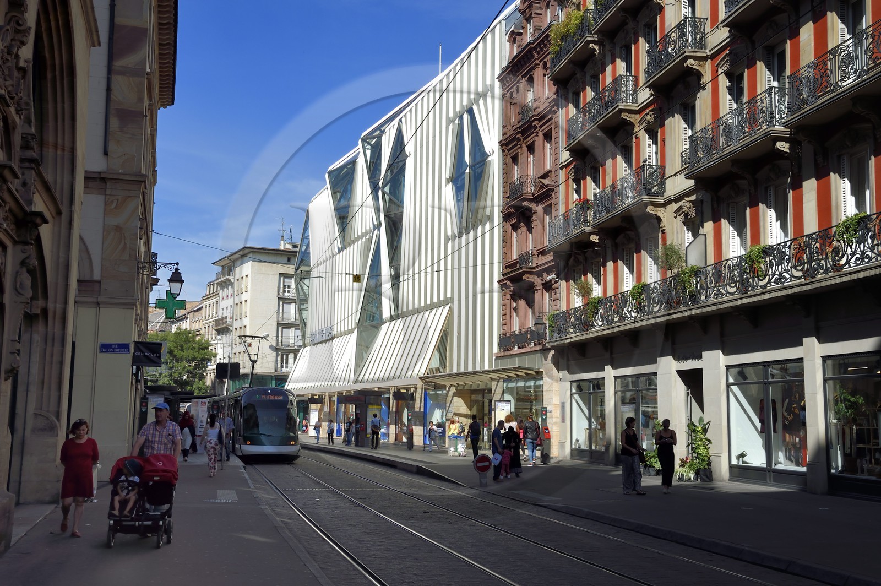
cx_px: 440
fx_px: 978
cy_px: 293
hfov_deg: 48.5
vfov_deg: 33.3
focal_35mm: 40
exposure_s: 1/400
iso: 200
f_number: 13
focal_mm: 40
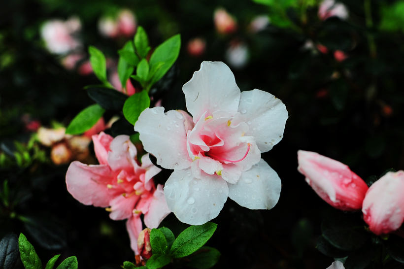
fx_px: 393
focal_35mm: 35
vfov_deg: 37.8
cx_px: 202
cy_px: 134
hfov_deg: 54.5
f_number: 4
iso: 400
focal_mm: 35
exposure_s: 1/500
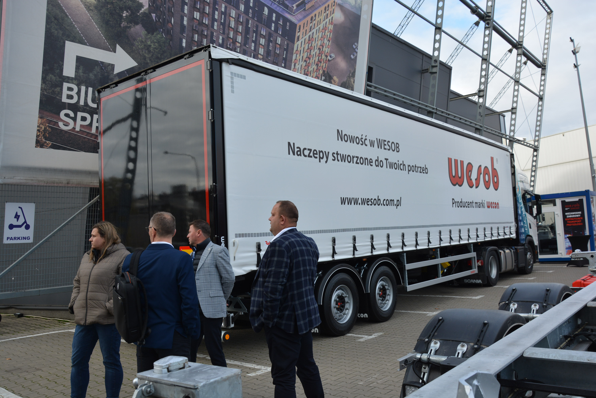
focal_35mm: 32
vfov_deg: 41.7
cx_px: 298
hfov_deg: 59.5
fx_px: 521
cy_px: 199
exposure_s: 1/200
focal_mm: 21
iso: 200
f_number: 7.1
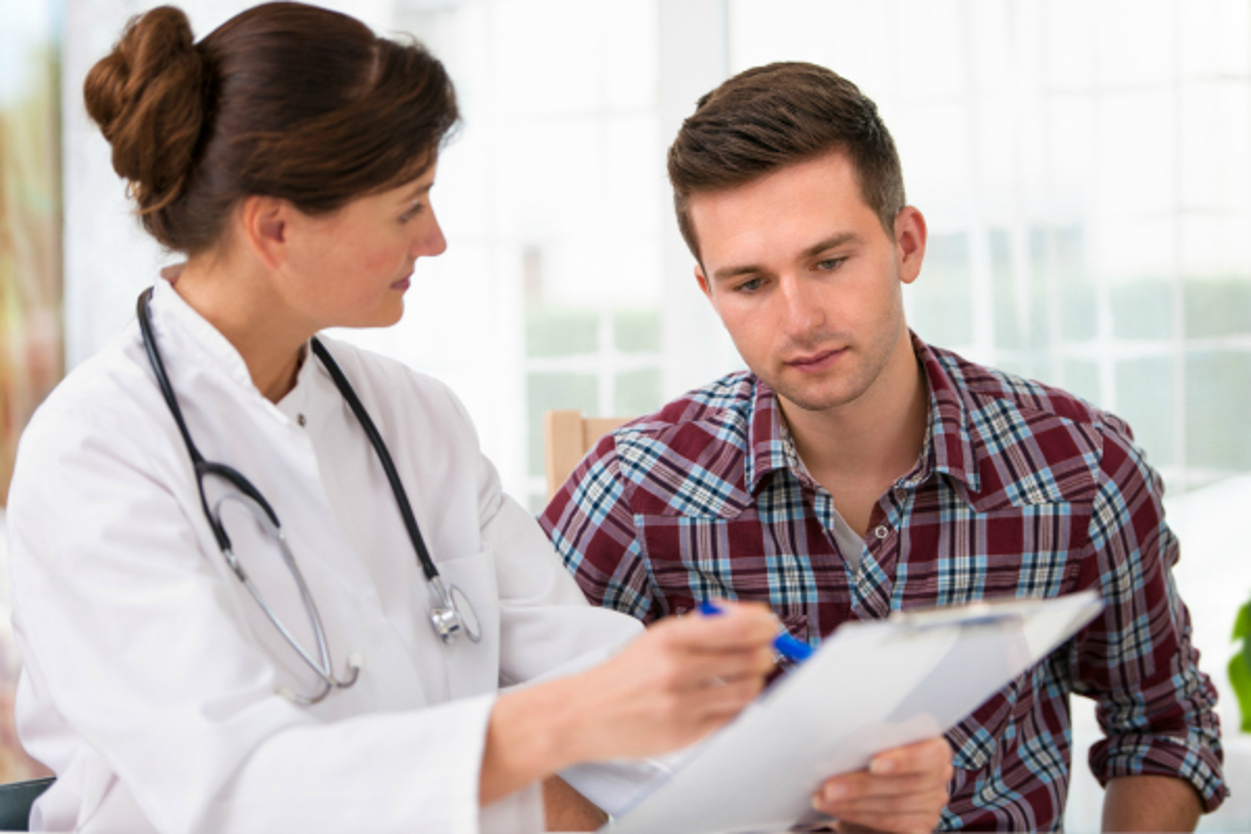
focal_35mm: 105
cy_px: 417
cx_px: 626
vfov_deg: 13.0
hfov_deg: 19.5
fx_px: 3648
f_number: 2.8
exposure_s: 1/160
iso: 125
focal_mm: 105
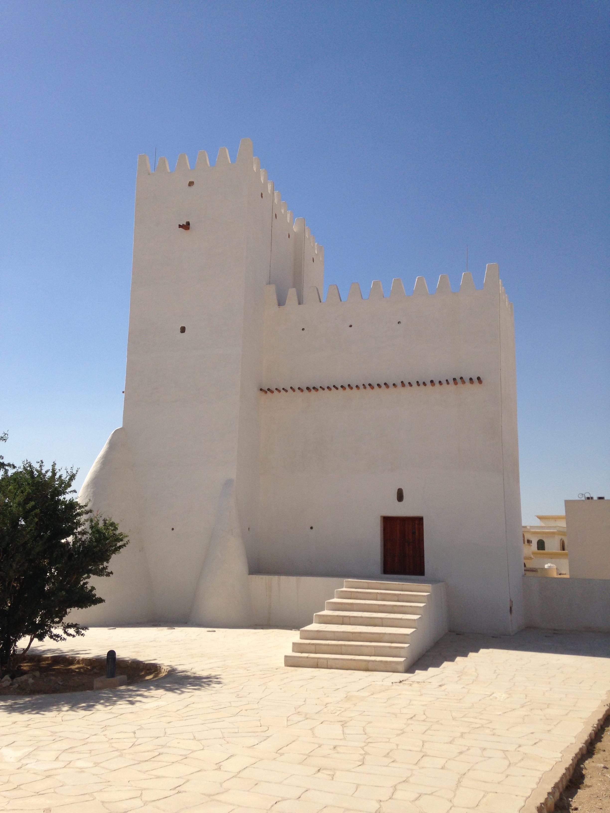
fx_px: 775
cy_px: 406
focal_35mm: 33
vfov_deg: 55.4
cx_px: 305
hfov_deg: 42.9
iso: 50
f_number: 2.4
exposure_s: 1/3390
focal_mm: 4.12
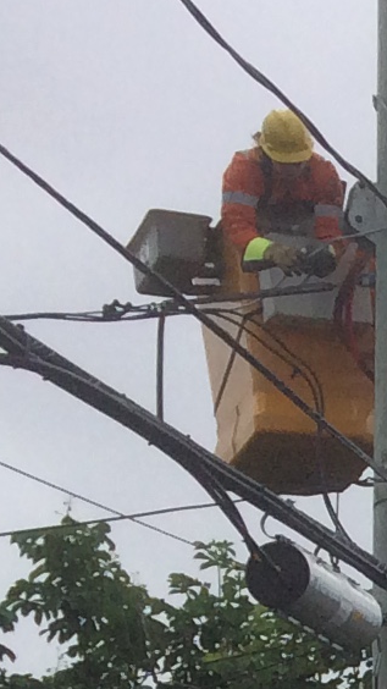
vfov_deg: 10.8
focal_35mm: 183
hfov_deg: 5.8
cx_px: 1483
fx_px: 3340
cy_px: 1332
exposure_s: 1/2415
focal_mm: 4.15
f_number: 2.2
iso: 32
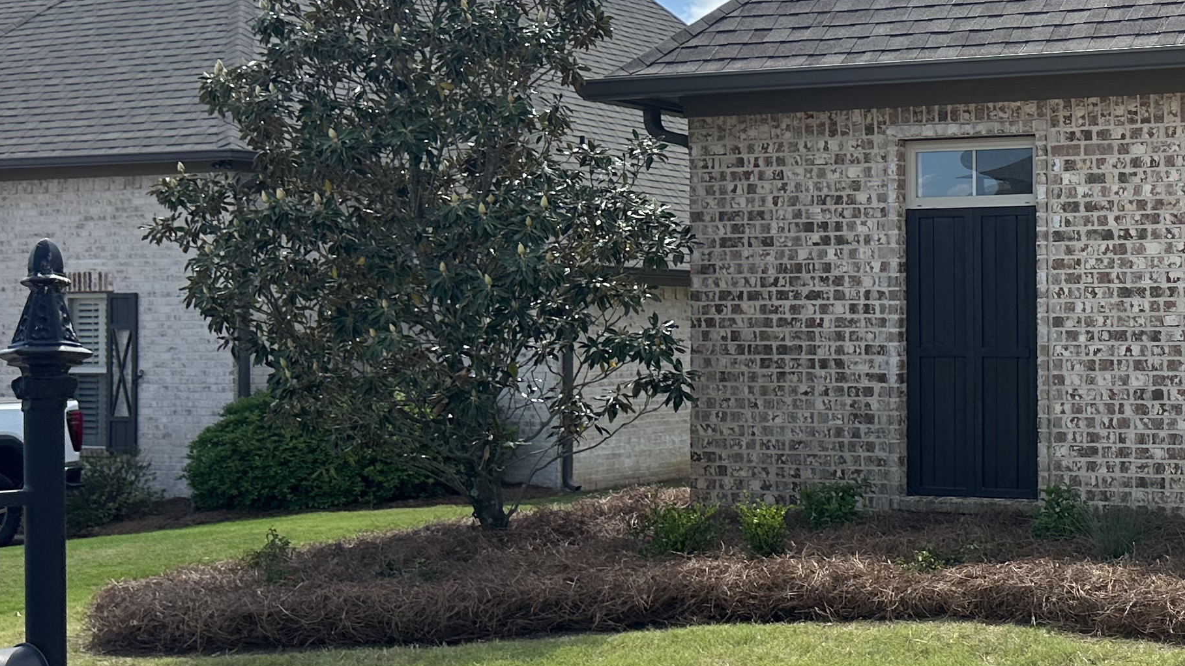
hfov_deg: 33.2
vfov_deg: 20.7
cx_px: 1166
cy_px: 325
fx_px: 1822
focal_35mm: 58
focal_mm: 6.86
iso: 80
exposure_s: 1/3356
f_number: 1.78
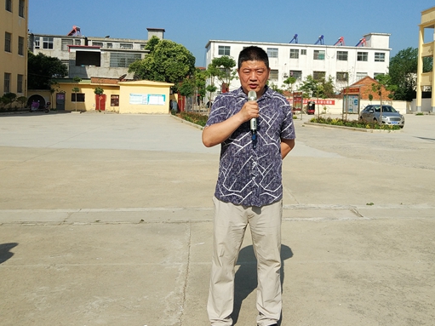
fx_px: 452
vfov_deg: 39.2
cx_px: 266
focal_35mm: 36
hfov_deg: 51.0
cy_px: 109
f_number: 2
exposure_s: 1/1390
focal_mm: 4.06
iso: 100
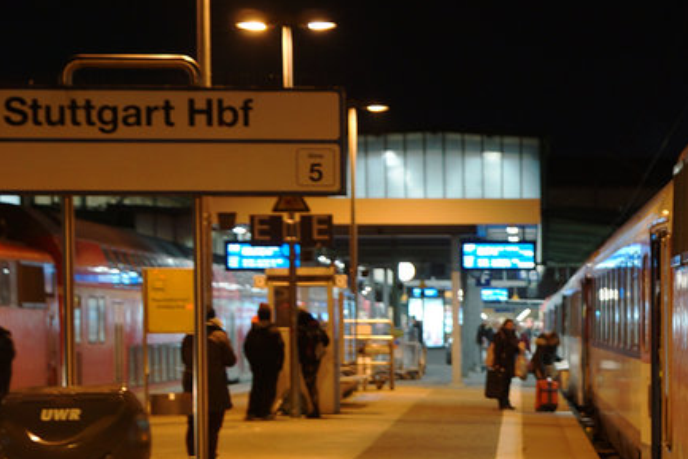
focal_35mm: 145
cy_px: 376
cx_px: 937
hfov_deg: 13.5
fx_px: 2779
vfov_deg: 9.4
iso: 250
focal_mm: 35
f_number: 3.2
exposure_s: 1/5
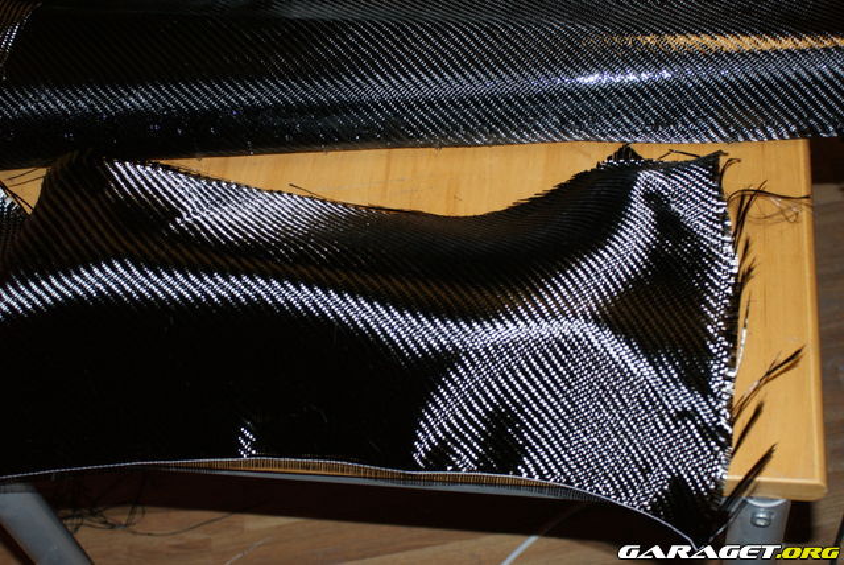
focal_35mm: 52
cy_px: 282
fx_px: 1232
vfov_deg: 25.8
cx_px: 422
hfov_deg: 37.8
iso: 400
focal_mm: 35
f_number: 5.6
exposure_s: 1/60
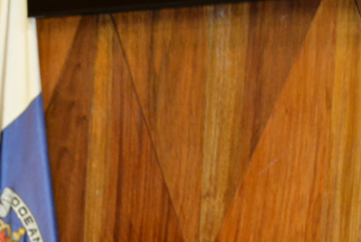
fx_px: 1405
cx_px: -110
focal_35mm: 140
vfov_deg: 9.5
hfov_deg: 14.1
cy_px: 364
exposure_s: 1/60
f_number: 4.2
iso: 2000
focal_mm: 30
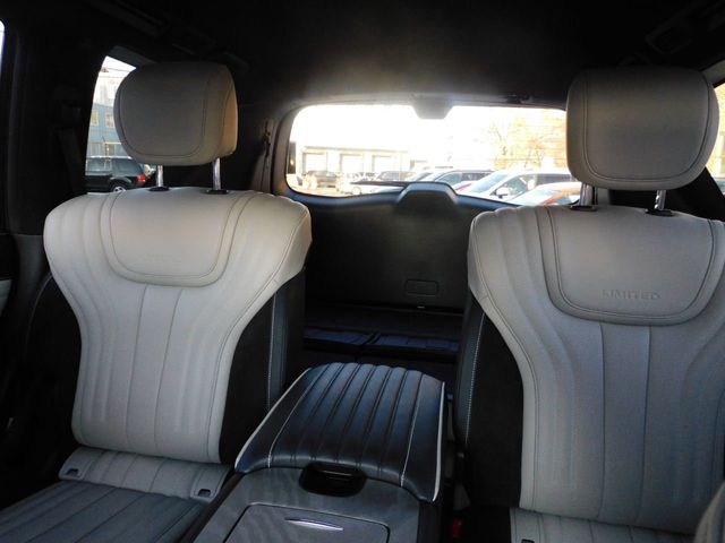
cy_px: 272
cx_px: 362
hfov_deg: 71.6
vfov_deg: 56.8
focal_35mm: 24
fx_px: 503
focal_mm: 4.3
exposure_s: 1/125
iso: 450
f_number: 3.3
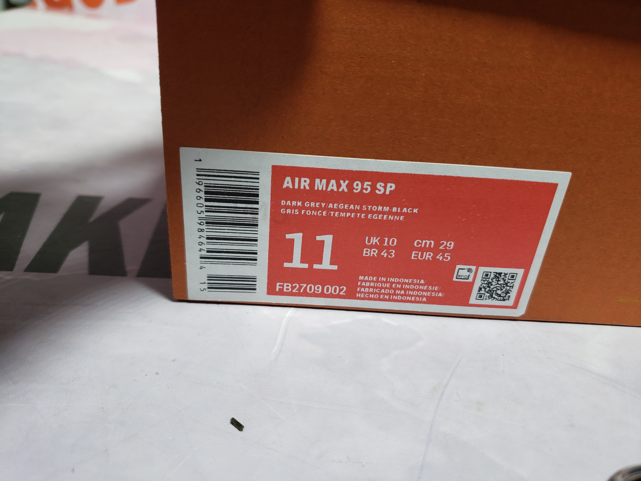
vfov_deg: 53.1
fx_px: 481
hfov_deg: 67.3
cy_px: 240
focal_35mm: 26
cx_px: 320
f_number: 1.5
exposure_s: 1/231
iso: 50
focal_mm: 4.3
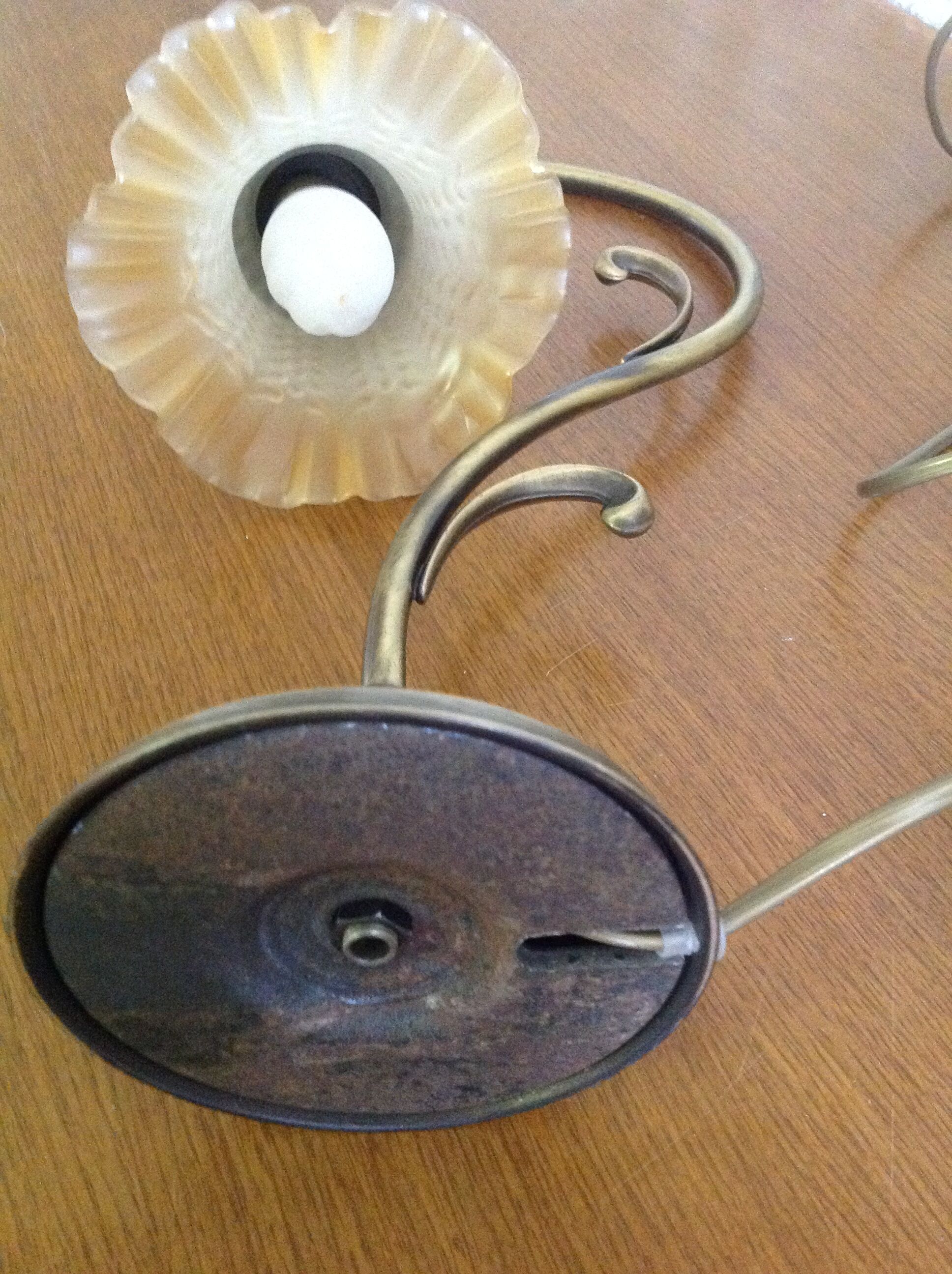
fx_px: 1287
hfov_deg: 40.6
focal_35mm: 35
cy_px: 637
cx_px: 476
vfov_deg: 52.7
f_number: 2.4
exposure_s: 1/17
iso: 640
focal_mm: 4.28
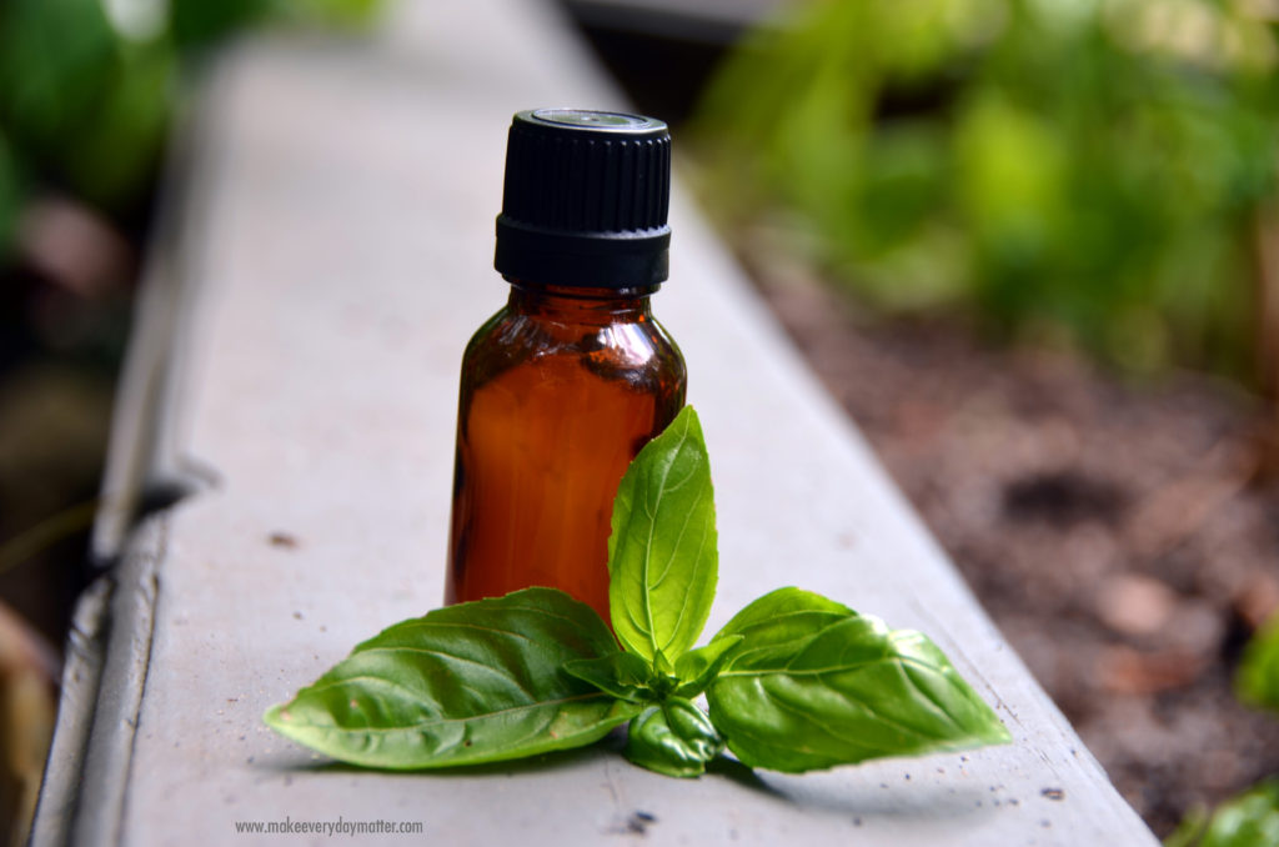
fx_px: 3722
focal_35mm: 105
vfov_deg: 13.0
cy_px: 424
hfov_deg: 19.5
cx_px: 640
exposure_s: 1/80
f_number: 5
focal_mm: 70
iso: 100
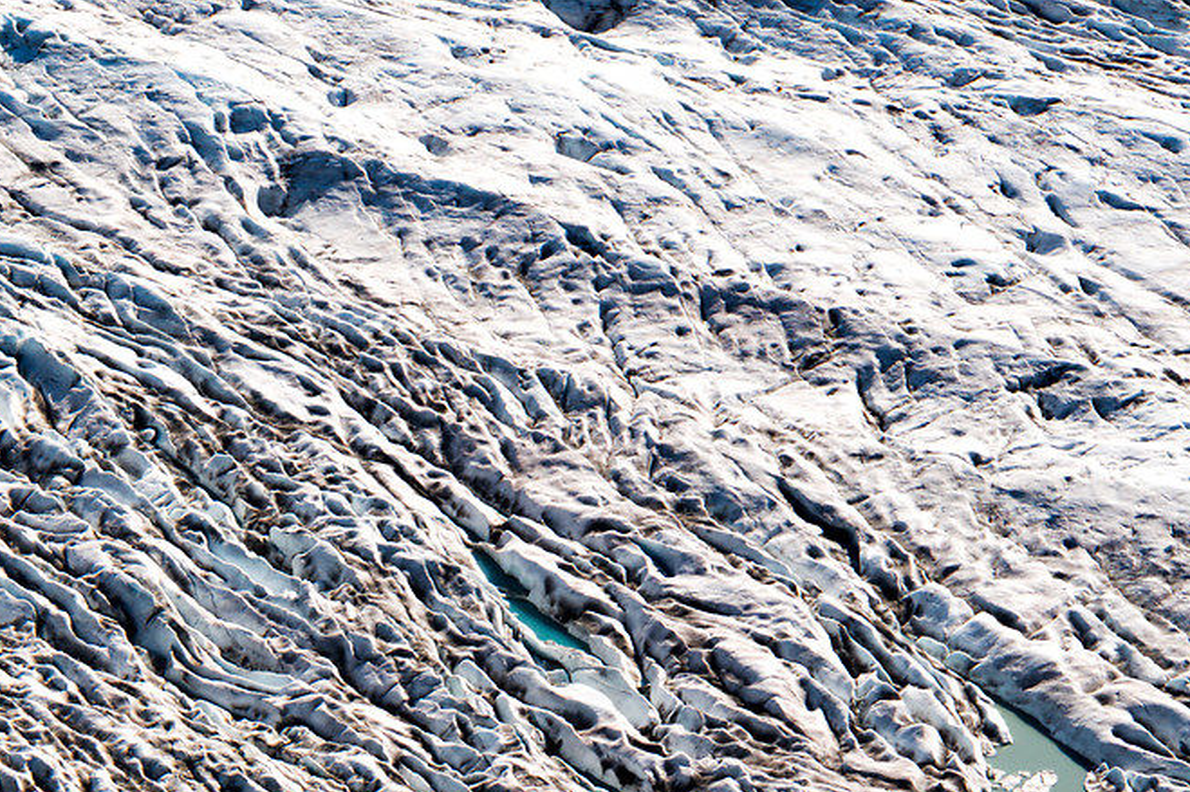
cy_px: -323
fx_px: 8427
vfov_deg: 5.3
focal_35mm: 255
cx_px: -589
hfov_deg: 7.9
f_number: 9
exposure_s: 1/320
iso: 100
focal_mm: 70
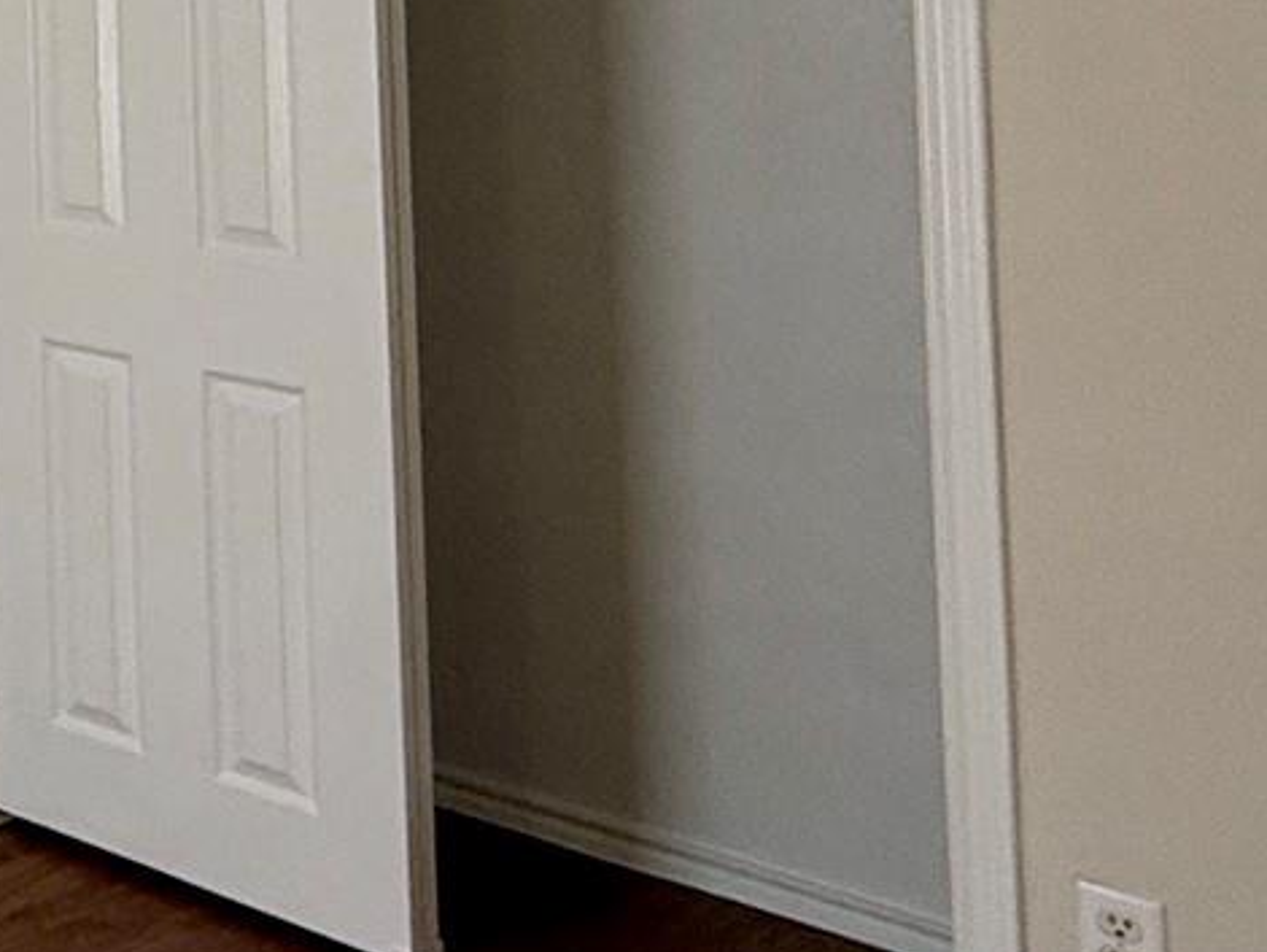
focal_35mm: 61
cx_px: -1183
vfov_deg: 22.1
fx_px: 2234
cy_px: -218
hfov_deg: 19.7
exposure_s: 1/120
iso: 100
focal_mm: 2.22
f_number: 2.2
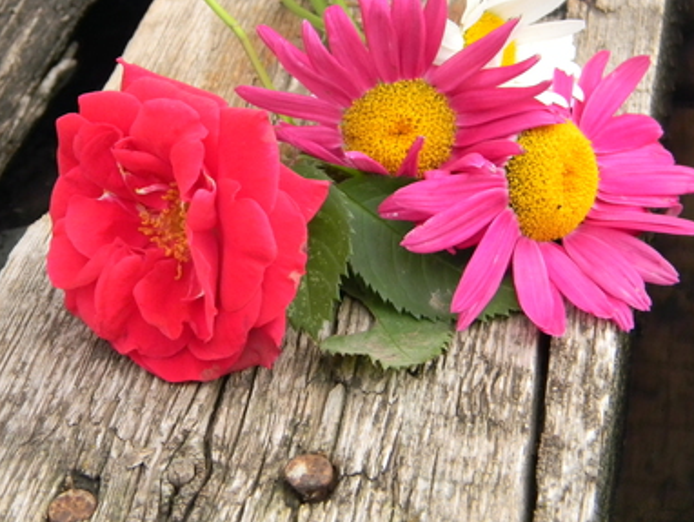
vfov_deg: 22.3
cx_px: 349
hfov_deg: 29.4
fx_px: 1324
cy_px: 216
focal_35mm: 66
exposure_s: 1/59.6
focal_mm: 10.1
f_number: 4.1
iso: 128
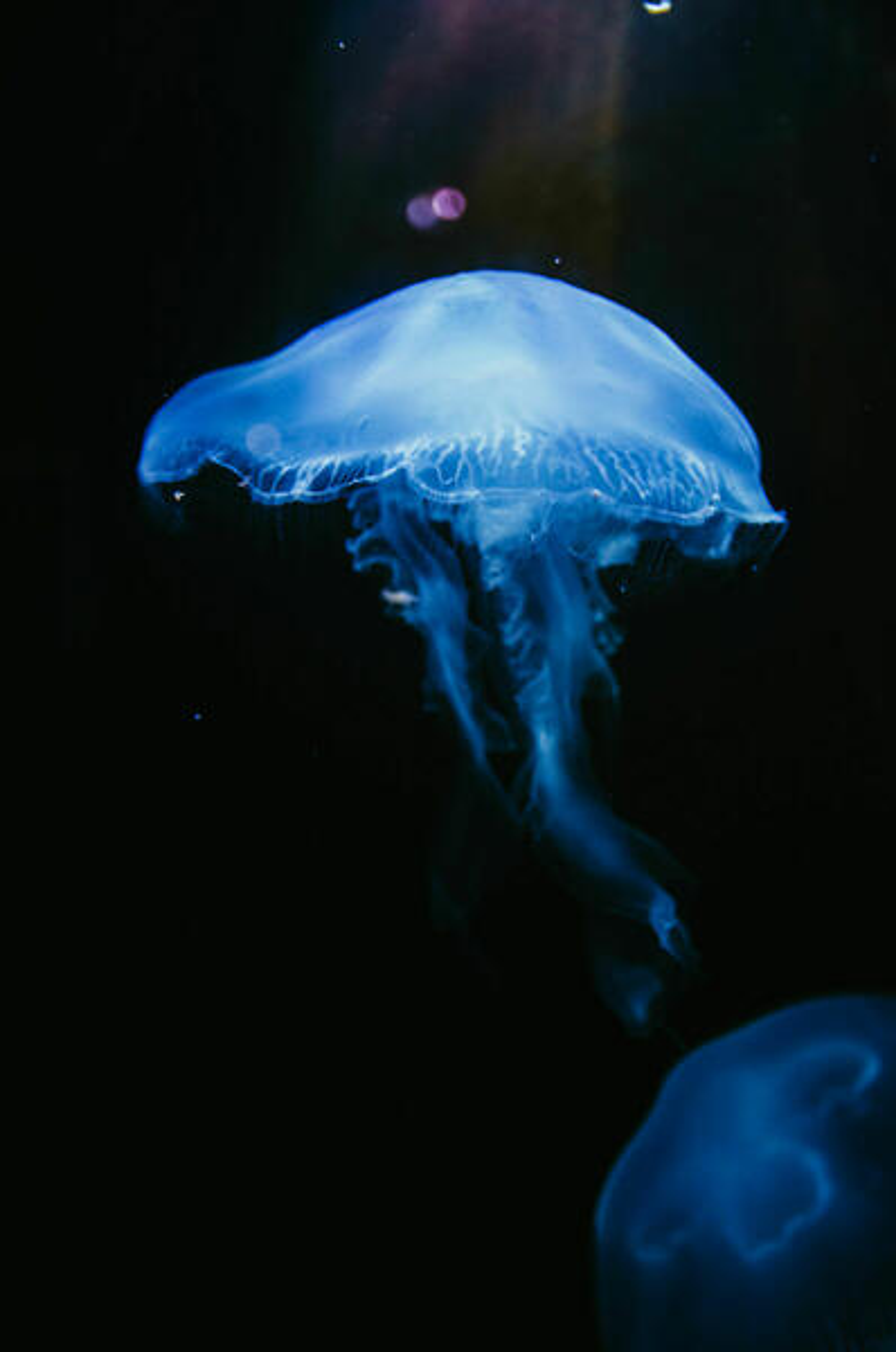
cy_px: 676
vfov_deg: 48.0
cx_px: 448
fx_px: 1517
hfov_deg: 32.9
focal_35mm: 40
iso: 2500
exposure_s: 1/200
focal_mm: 27
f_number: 2.8
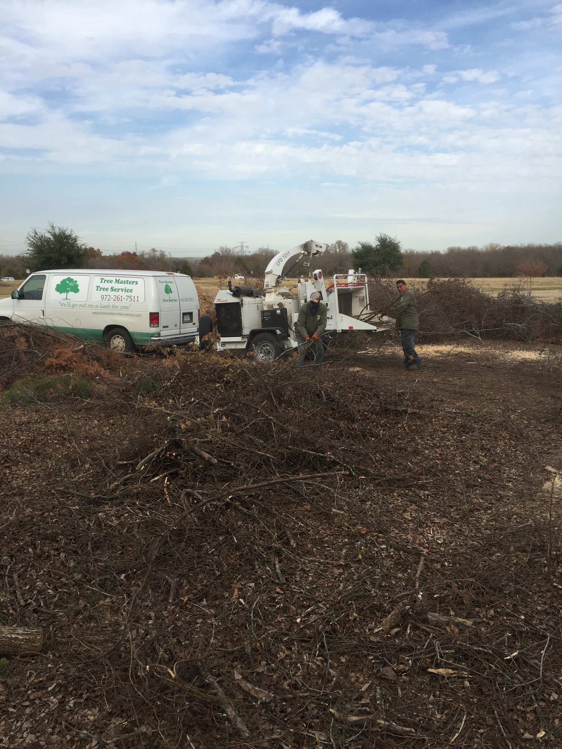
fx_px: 628
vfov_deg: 61.7
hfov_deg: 48.2
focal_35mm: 29
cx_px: 281
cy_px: 374
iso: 32
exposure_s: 1/1276
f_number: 2.2
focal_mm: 4.15
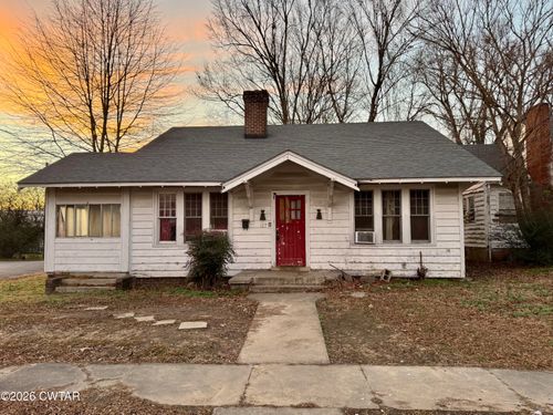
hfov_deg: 71.6
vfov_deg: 56.8
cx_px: 276
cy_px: 208
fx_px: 383
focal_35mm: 24
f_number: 1.78
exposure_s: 1/121
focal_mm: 6.76
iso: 200
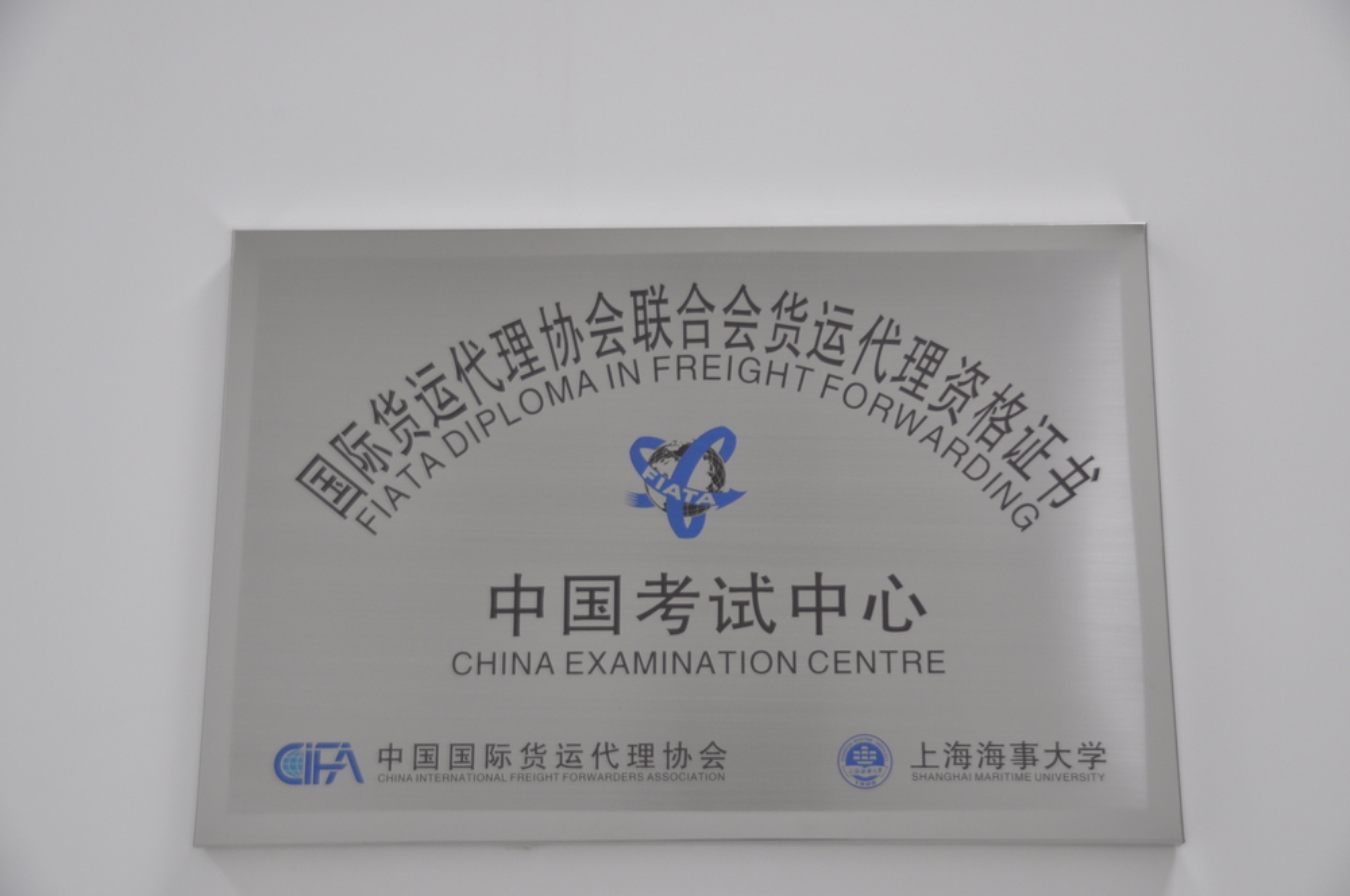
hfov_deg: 30.5
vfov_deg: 20.6
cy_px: 448
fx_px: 2472
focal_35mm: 66
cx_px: 675
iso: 400
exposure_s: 1/30
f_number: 5.6
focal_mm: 44
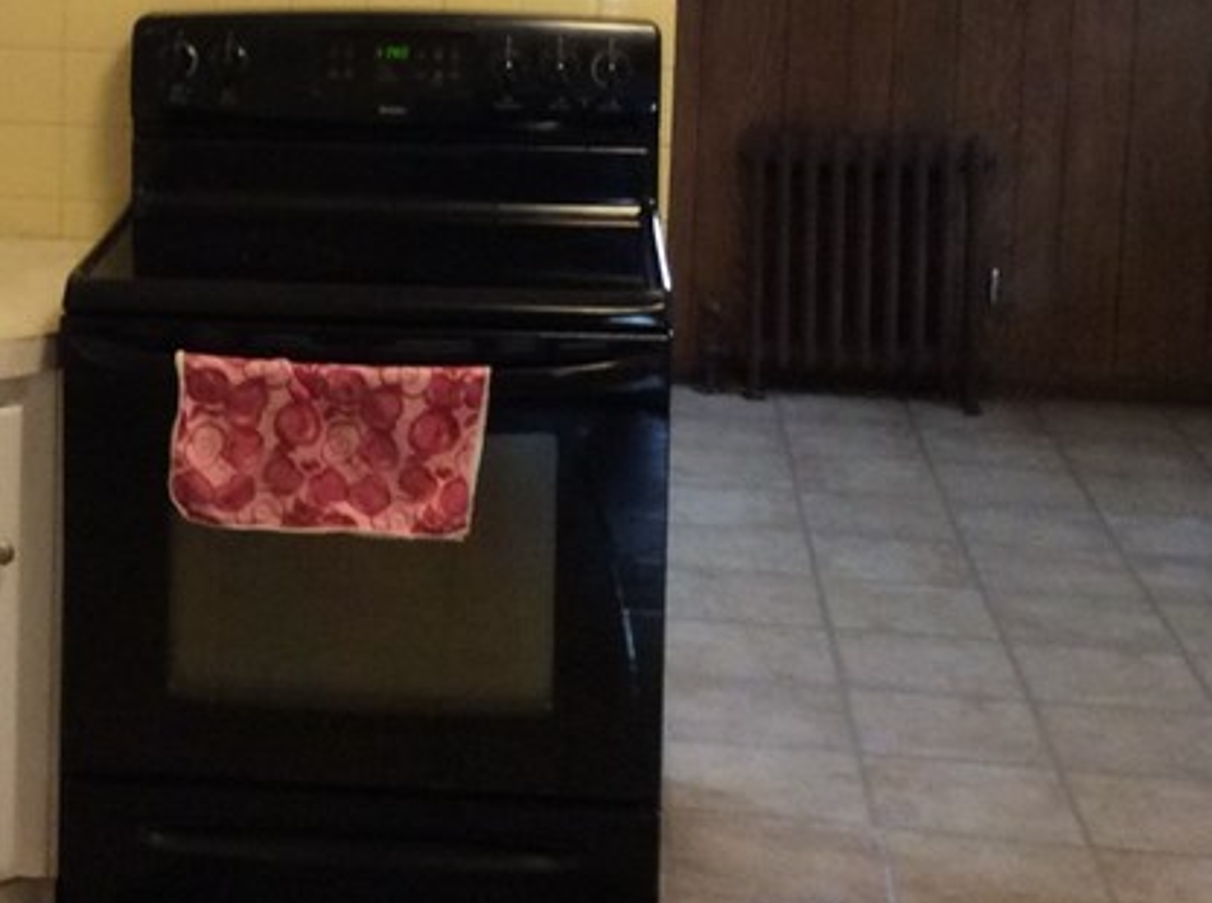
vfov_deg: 18.3
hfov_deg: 24.4
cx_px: 236
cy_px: 79
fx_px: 2760
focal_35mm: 79
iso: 125
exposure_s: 1/24
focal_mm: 3.3
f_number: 2.4
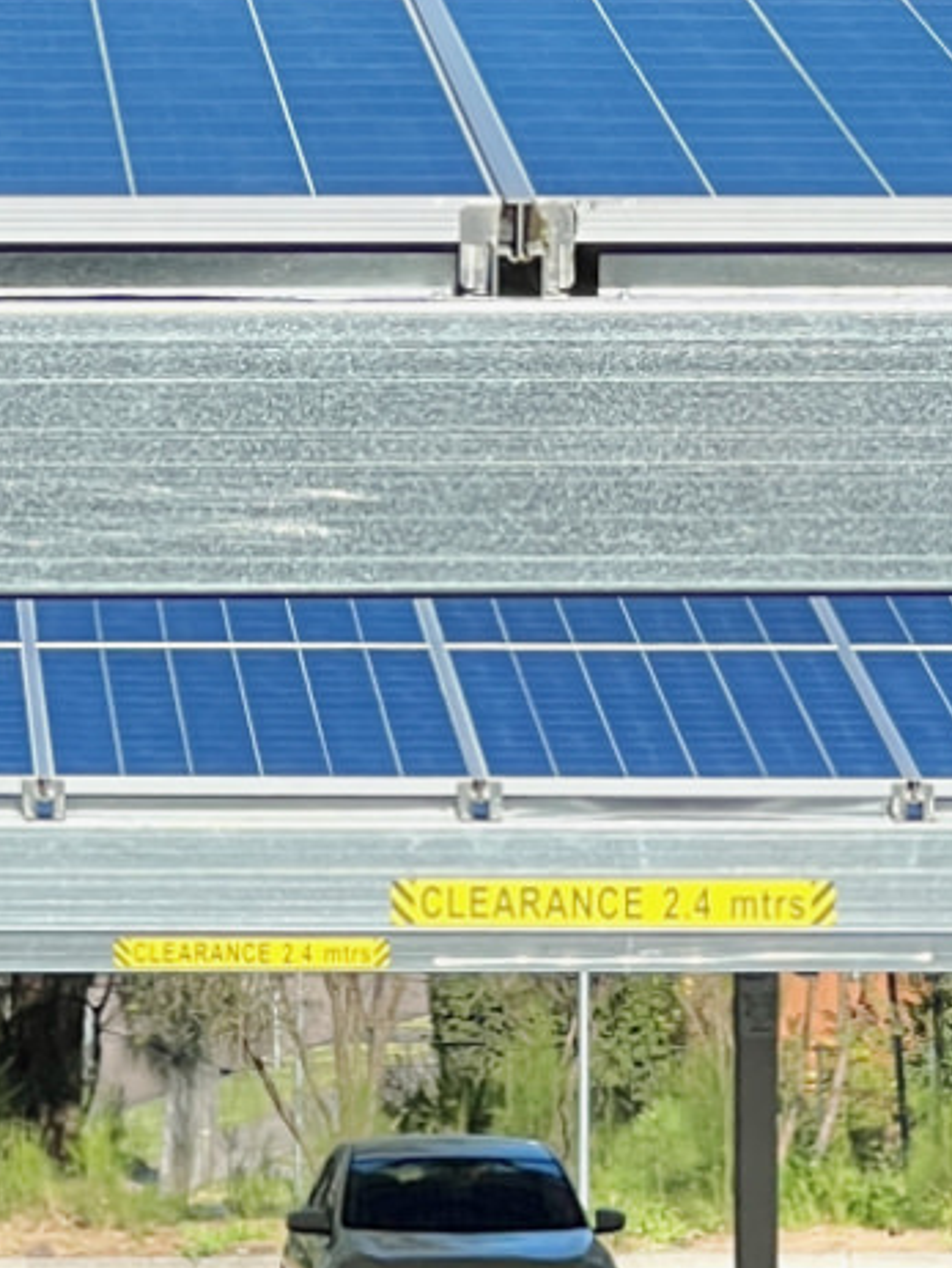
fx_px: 12200
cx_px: 631
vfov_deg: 5.9
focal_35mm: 333
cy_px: 683
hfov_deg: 4.5
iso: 32
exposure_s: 1/834
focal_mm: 9
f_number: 2.8
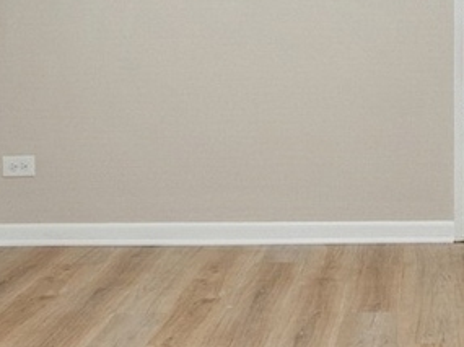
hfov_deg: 22.9
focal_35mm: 82
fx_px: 1098
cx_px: 468
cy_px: -47
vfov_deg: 17.3
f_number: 7.1
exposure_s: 1/15
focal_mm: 10
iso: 250
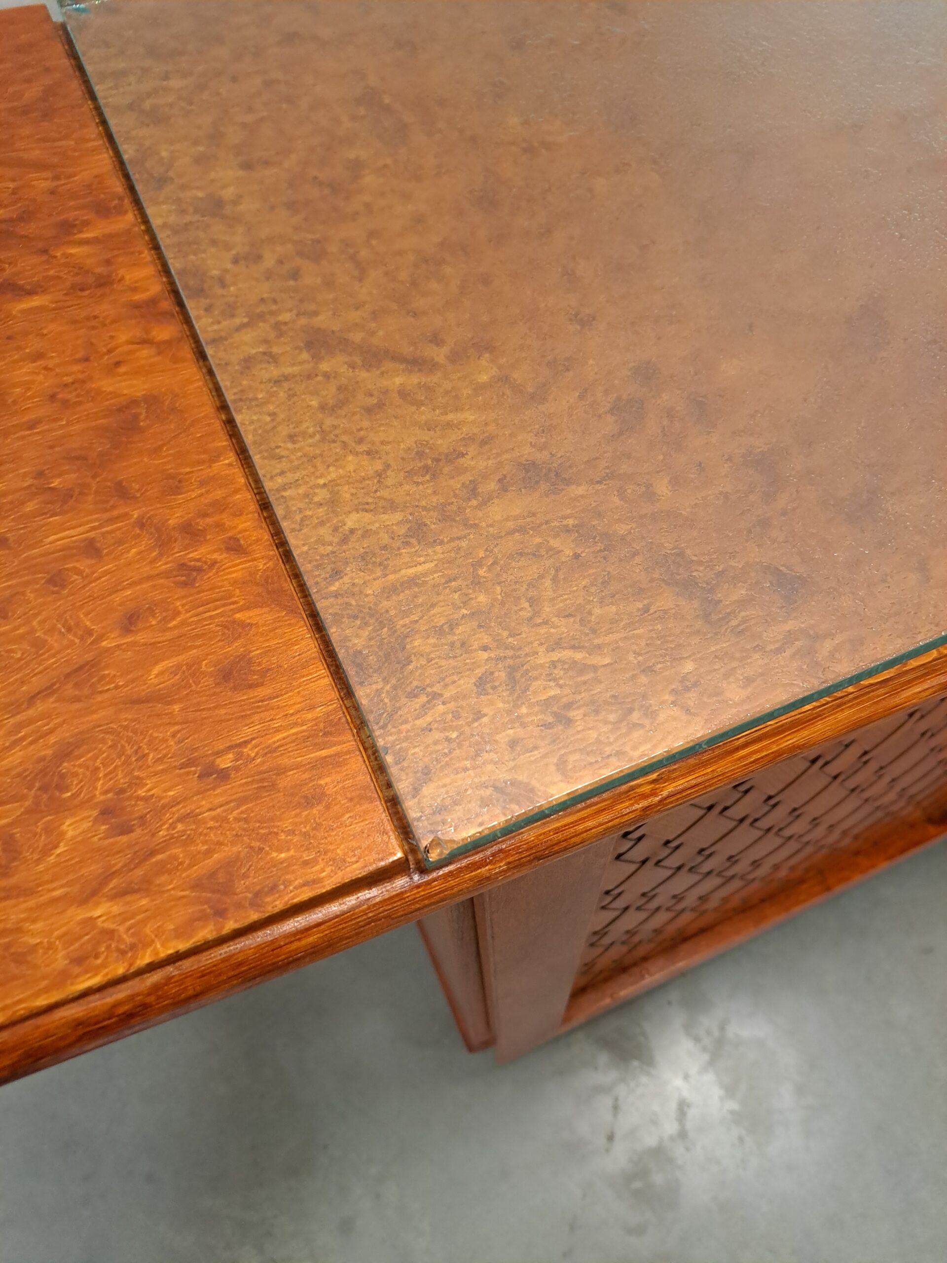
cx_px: 474
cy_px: 632
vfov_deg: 71.6
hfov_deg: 56.8
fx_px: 875
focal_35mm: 24
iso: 400
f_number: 1.8
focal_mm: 5.23
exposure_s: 1/50
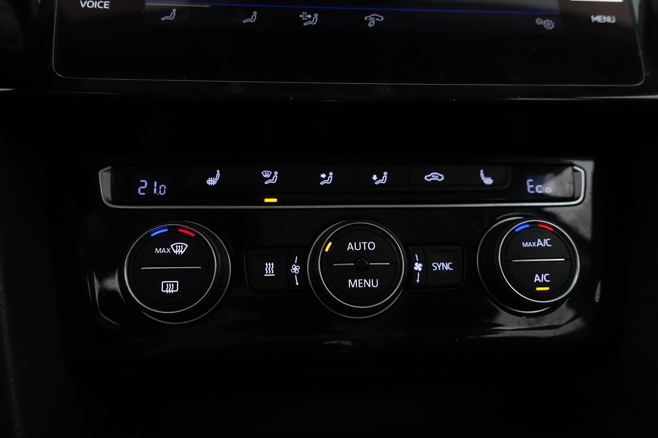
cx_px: 329
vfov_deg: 53.1
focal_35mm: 24
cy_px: 219
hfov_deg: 73.7
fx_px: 439
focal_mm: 8.8
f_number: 2.5
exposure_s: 1/80
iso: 1000
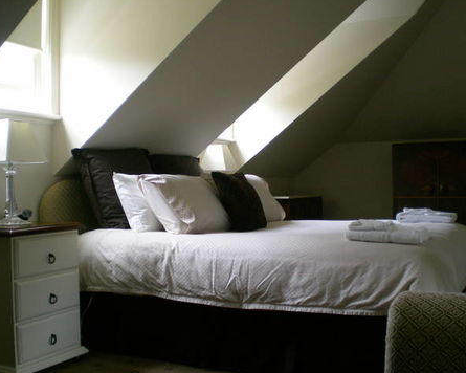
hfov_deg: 45.8
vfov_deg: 37.3
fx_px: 552
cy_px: 185
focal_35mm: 40
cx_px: 240
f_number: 3.1
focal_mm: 6.3
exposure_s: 1/19.8
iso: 200
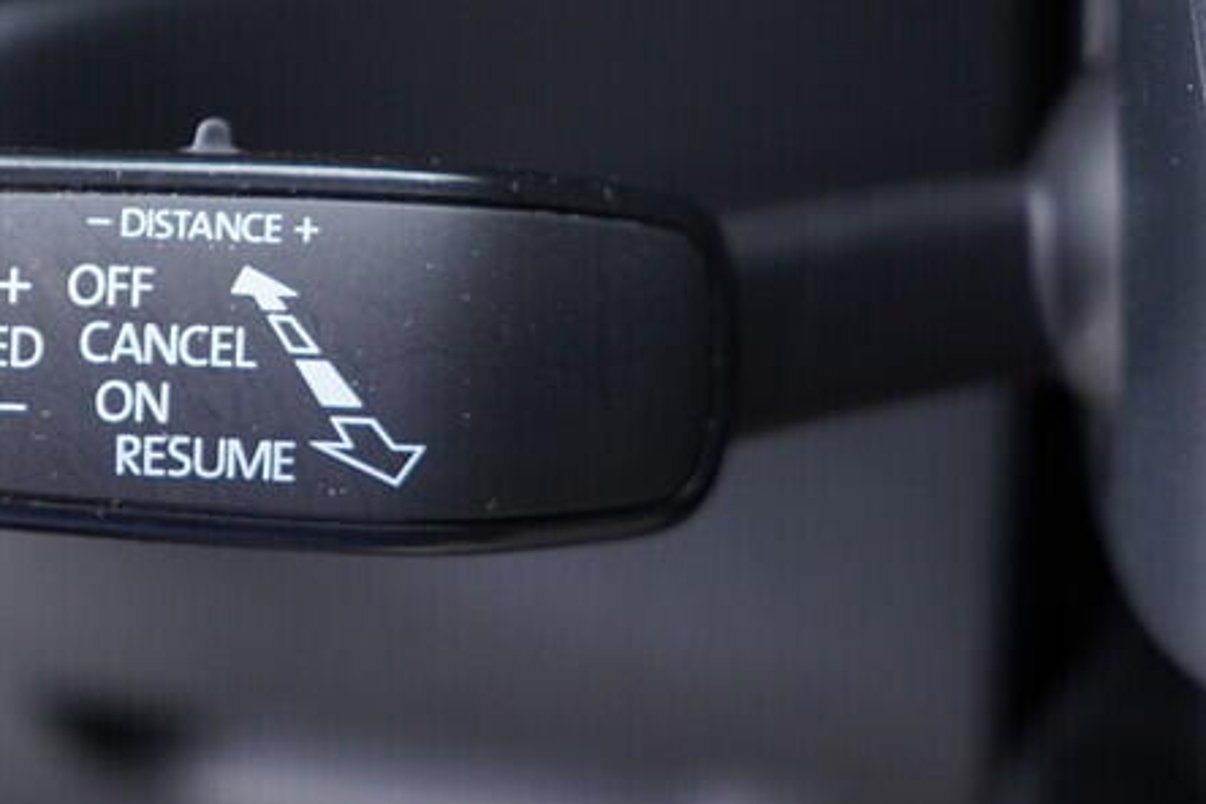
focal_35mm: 83
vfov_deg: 16.4
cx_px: 296
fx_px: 2780
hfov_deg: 24.2
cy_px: 316
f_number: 2.8
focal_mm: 24
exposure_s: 1/40
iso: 400
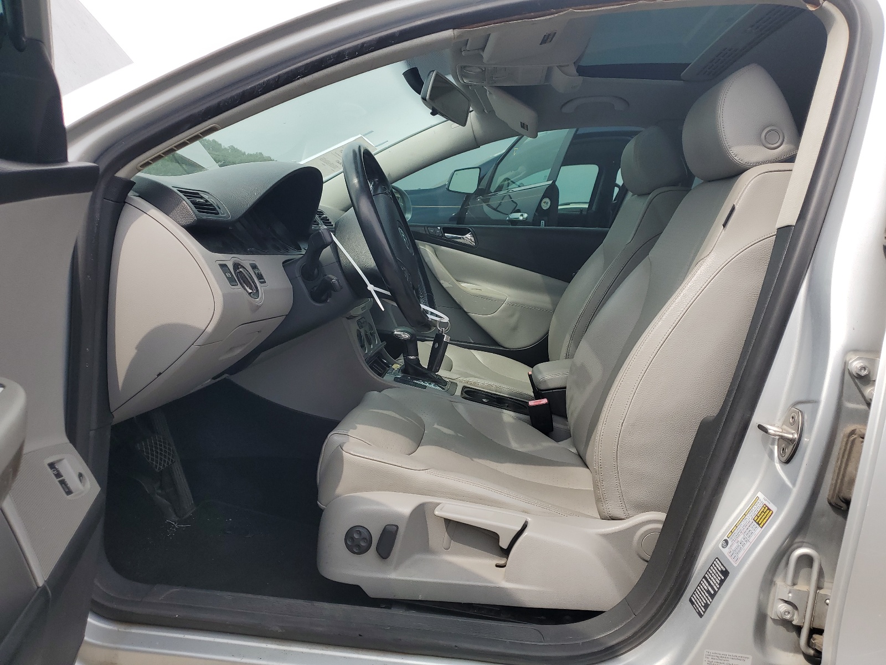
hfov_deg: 67.3
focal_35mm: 26
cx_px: 443
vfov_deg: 53.1
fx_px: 665
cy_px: 332
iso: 50
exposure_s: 1/1667
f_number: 1.5
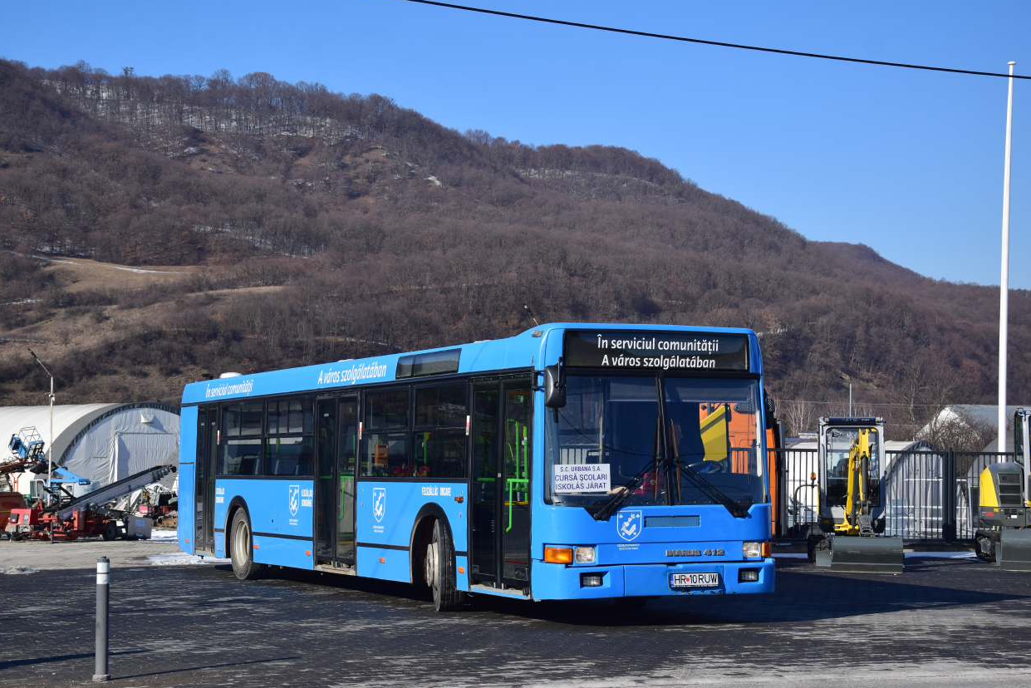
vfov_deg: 20.6
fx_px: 1890
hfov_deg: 30.5
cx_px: 510
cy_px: 353
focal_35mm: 66
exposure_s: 1/1000
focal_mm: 42
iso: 200
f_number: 6.3
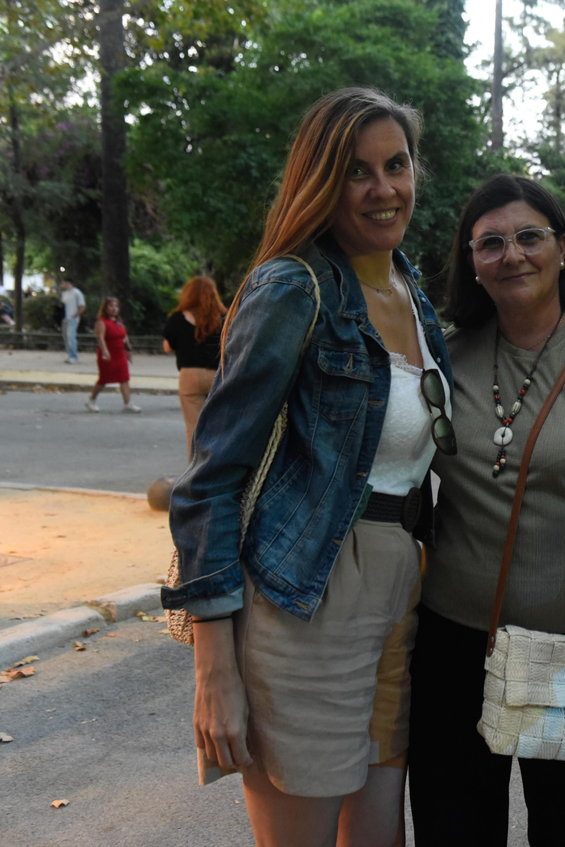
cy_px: 422
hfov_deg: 26.2
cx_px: 556
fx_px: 1153
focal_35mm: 49
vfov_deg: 40.3
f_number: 4
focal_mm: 32
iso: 3200
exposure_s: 1/160
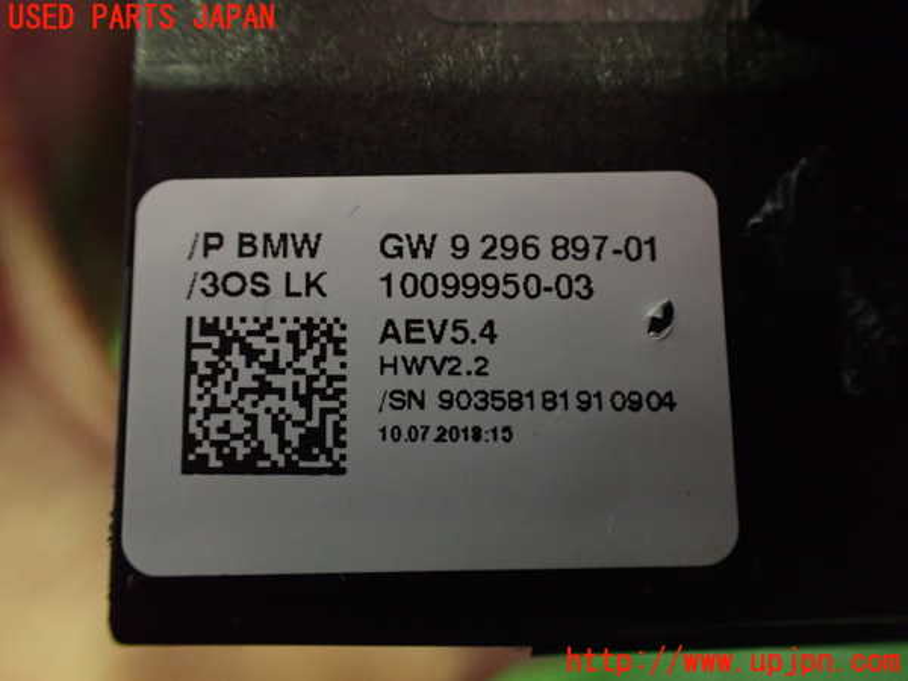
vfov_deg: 46.8
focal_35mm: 30
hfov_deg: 60.0
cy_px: 340
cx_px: 454
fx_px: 787
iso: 1000
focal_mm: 5.4
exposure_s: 1/30
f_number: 2.3
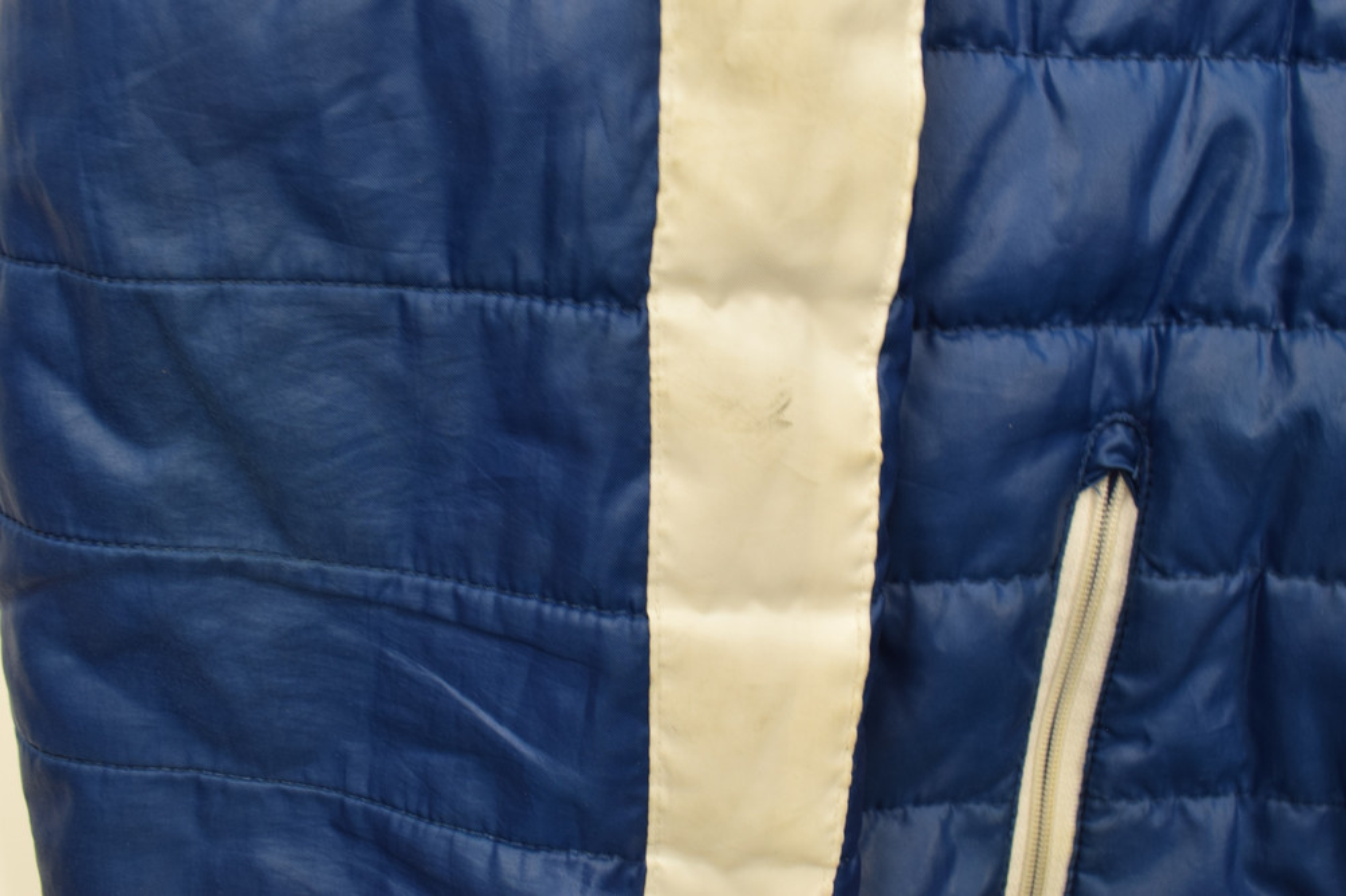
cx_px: 673
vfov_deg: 38.3
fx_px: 1290
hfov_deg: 55.1
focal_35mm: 34
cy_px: 448
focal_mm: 23
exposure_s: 1/40
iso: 400
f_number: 11
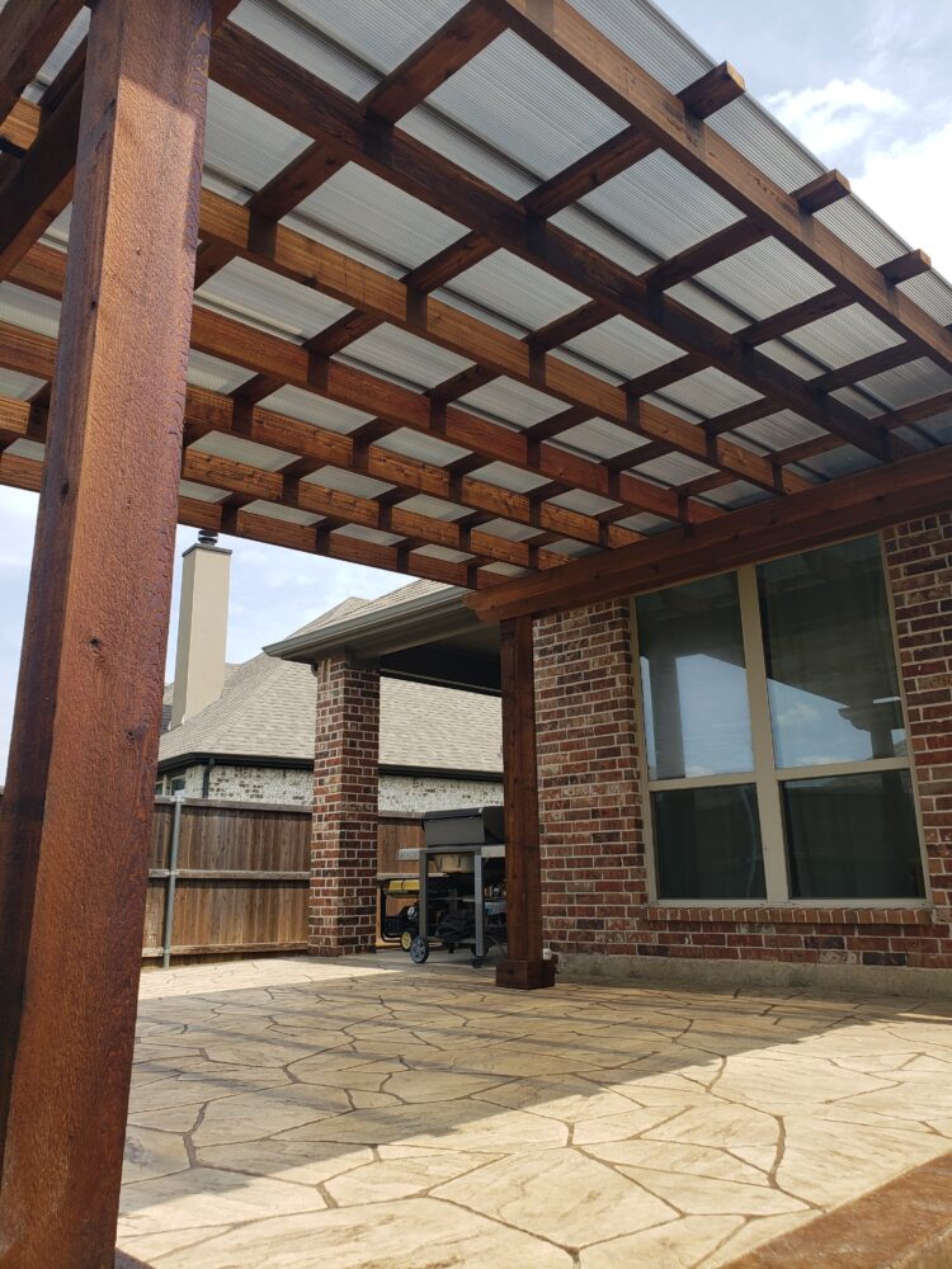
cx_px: 476
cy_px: 634
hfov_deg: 53.1
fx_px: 953
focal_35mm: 26
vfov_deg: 67.3
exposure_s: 1/1111
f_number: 2.4
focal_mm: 4.3
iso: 50
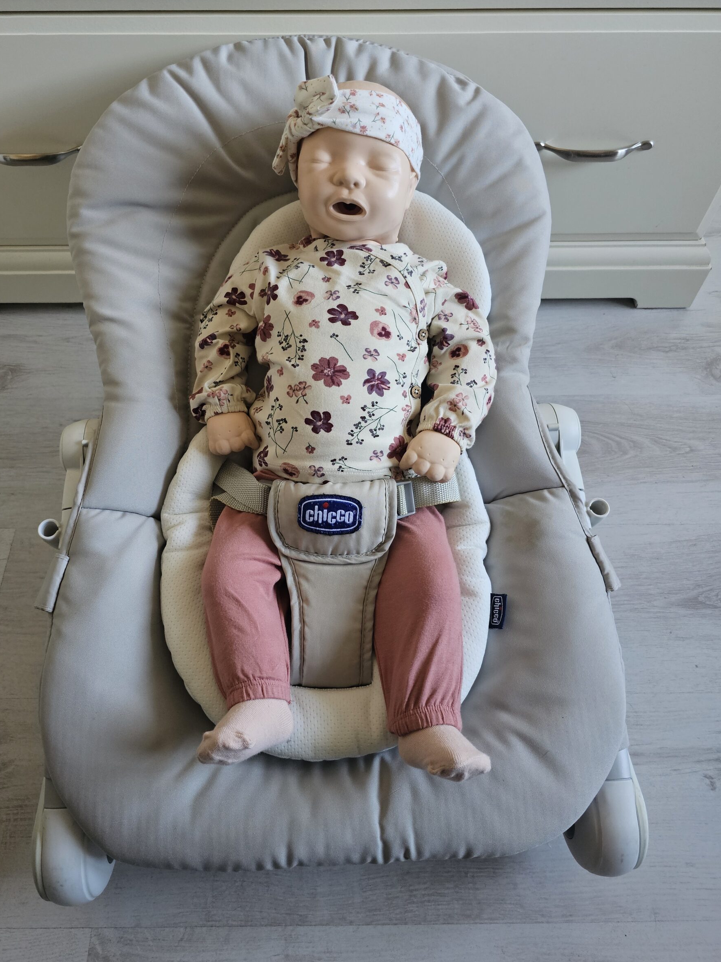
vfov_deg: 69.4
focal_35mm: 25
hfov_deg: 54.8
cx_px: 329
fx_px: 694
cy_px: 473
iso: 400
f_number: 1.7
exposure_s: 1/200
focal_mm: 6.3
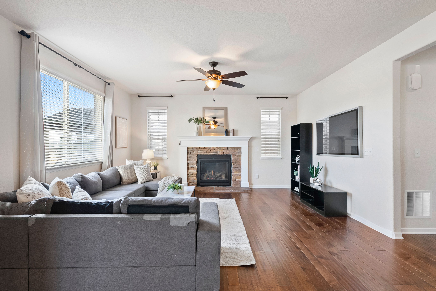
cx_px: 218
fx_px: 206
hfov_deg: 93.2
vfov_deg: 70.5
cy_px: 146
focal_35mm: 17
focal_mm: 17
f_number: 8
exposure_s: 1/4
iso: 640
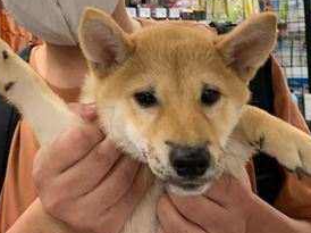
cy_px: 42
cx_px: 92
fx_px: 512
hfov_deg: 33.4
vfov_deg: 25.1
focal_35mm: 57
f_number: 1.8
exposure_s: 1/50
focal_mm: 4.25
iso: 125
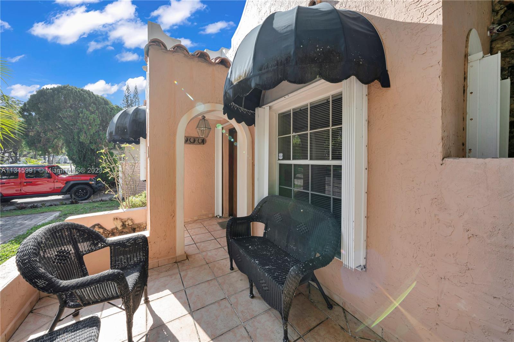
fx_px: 171
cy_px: 171
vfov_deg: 90.0
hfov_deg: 112.6
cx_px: 257
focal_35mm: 12
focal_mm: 12
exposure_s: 1/25
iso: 50
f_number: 11
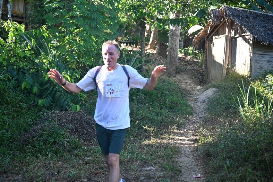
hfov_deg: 31.4
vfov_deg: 21.2
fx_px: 485
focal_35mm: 64
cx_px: 136
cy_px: 91
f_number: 4
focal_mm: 64
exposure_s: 1/250
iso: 320
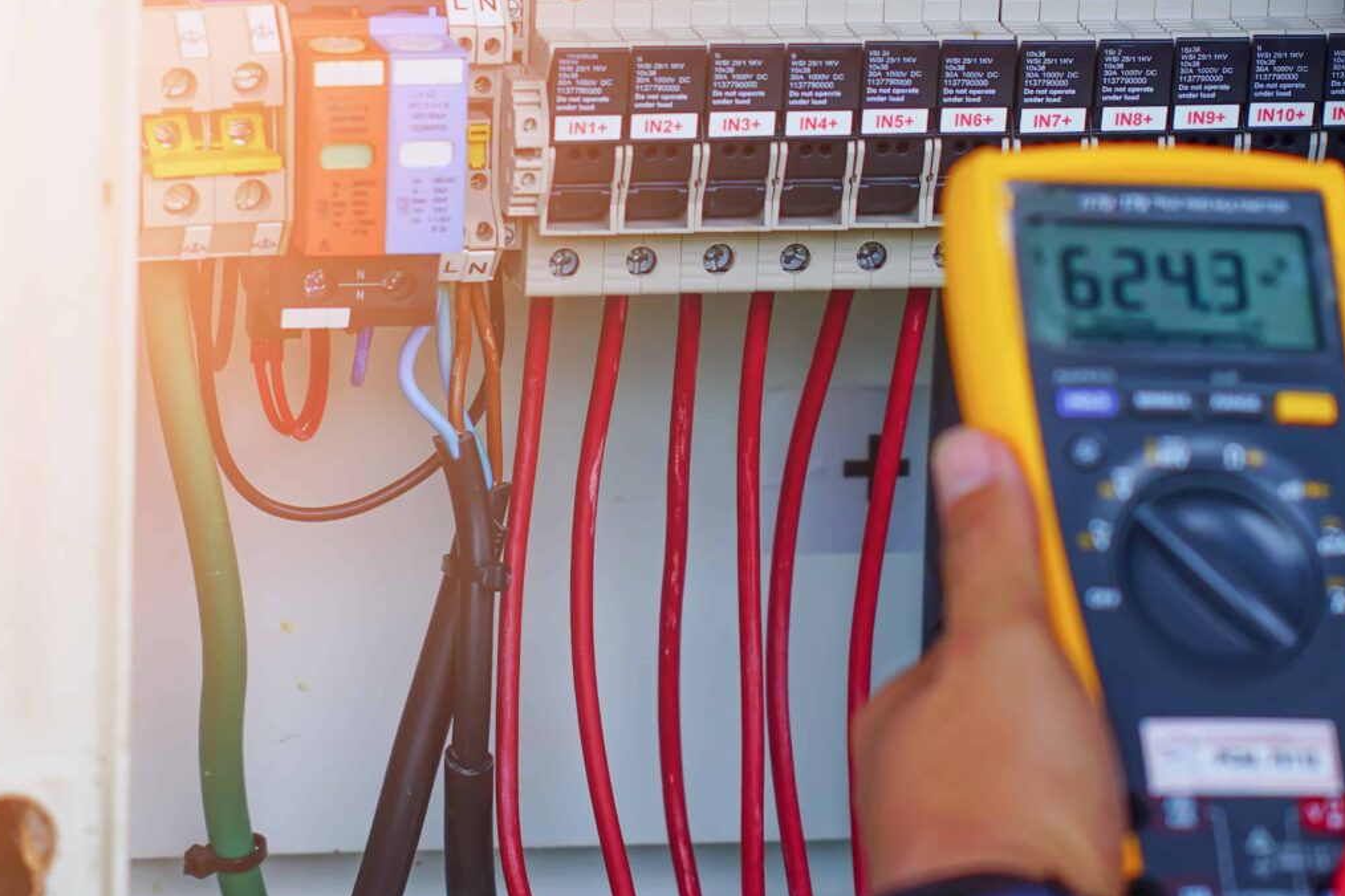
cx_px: 577
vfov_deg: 4.8
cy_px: 358
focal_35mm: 284
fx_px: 10610
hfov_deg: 7.3
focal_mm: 100
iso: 100
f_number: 2.8
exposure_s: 1/50
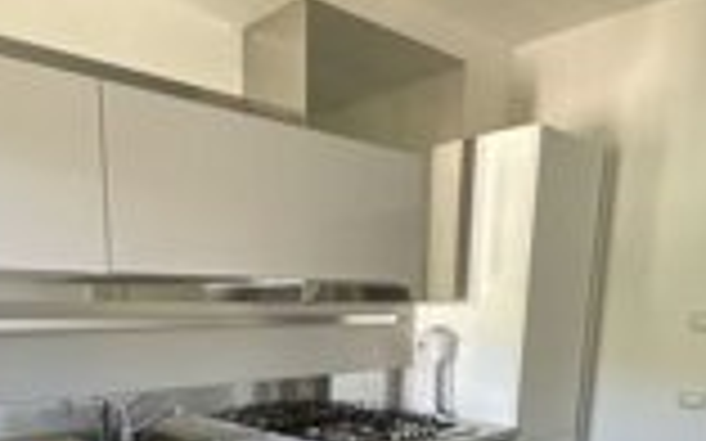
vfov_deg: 33.7
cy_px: 450
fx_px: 654
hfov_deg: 56.1
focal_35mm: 34
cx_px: 265
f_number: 2.2
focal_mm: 2.22
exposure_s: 1/99
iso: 250
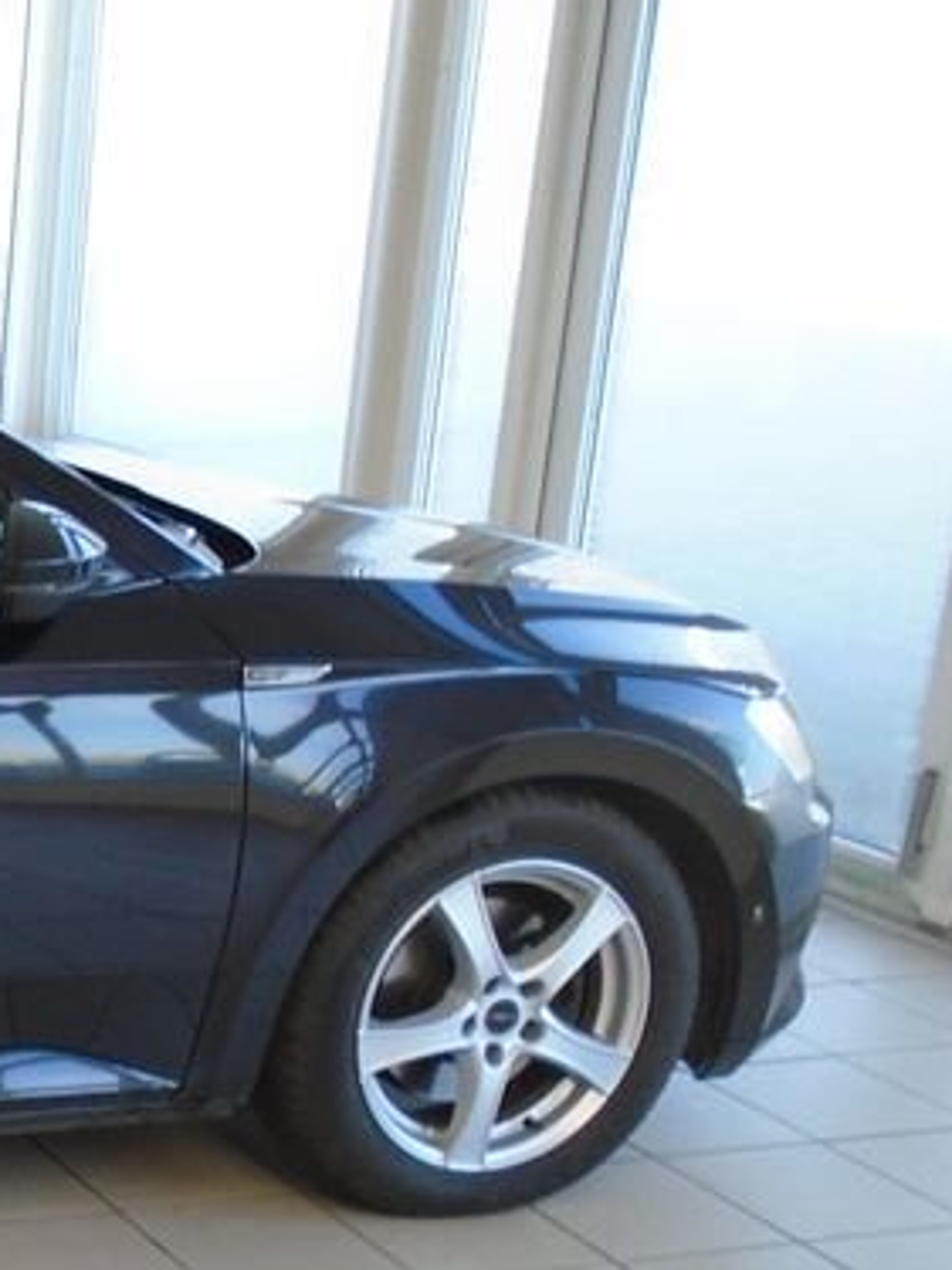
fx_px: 2605
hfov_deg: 17.2
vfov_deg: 27.3
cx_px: -722
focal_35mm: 71
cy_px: 840
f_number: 3.2
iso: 100
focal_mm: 4.6
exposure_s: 1/30
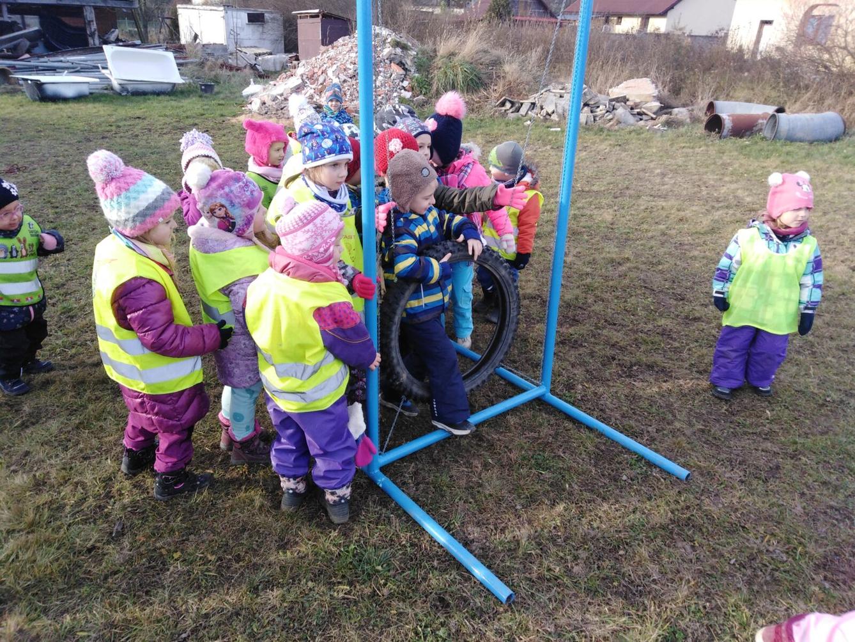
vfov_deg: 53.1
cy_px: 321
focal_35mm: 26
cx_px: 428
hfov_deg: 67.3
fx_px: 642
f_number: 2.2
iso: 100
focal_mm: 3.46
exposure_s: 1/207
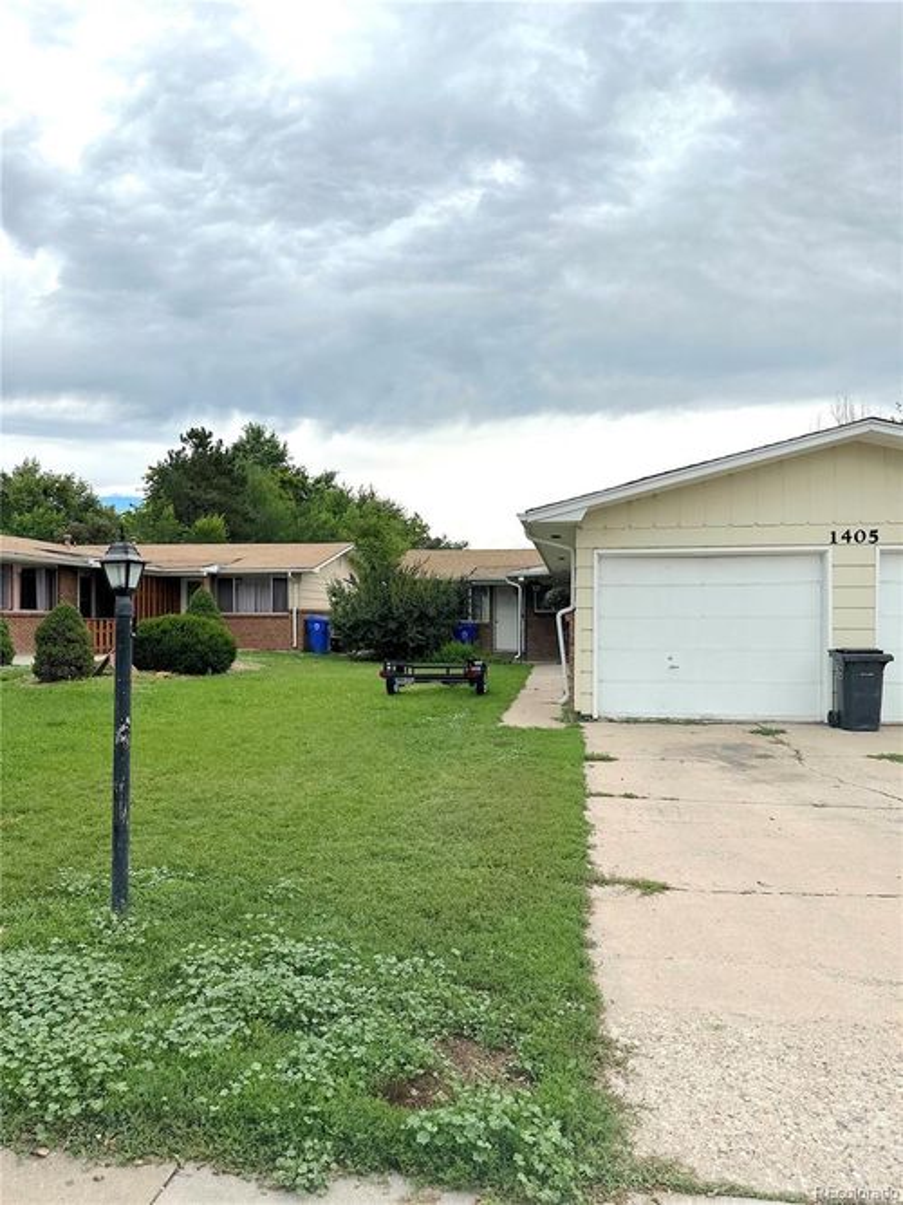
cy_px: 602
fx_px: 835
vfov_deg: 71.6
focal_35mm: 24
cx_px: 452
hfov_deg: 56.8
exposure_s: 1/5848
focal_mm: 6.86
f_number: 1.78
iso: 80
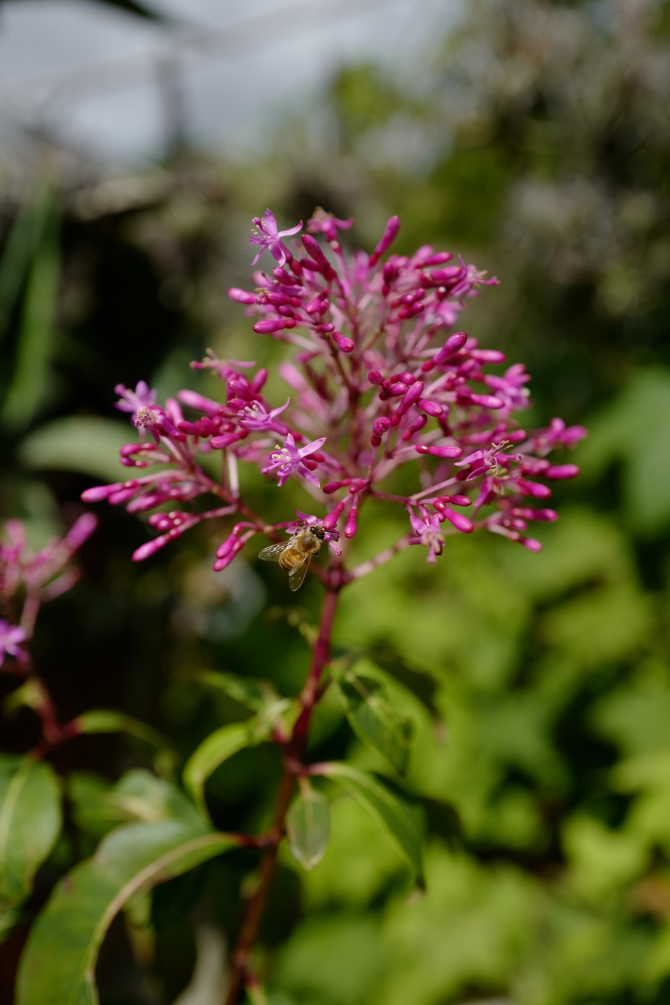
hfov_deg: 46.4
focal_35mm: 28
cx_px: 335
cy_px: 502
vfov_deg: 65.5
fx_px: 782
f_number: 2.8
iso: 400
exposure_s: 1/8000
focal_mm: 28
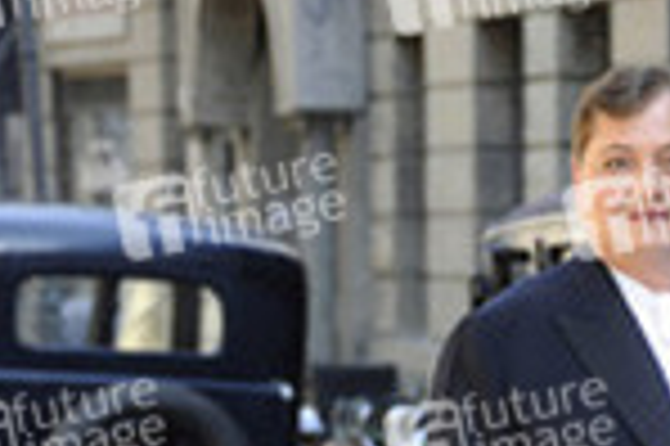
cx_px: 1009
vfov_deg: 4.5
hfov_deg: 6.7
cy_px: 545
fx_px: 5614
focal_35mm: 302
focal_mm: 100
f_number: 5.3
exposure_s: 1/125
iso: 320
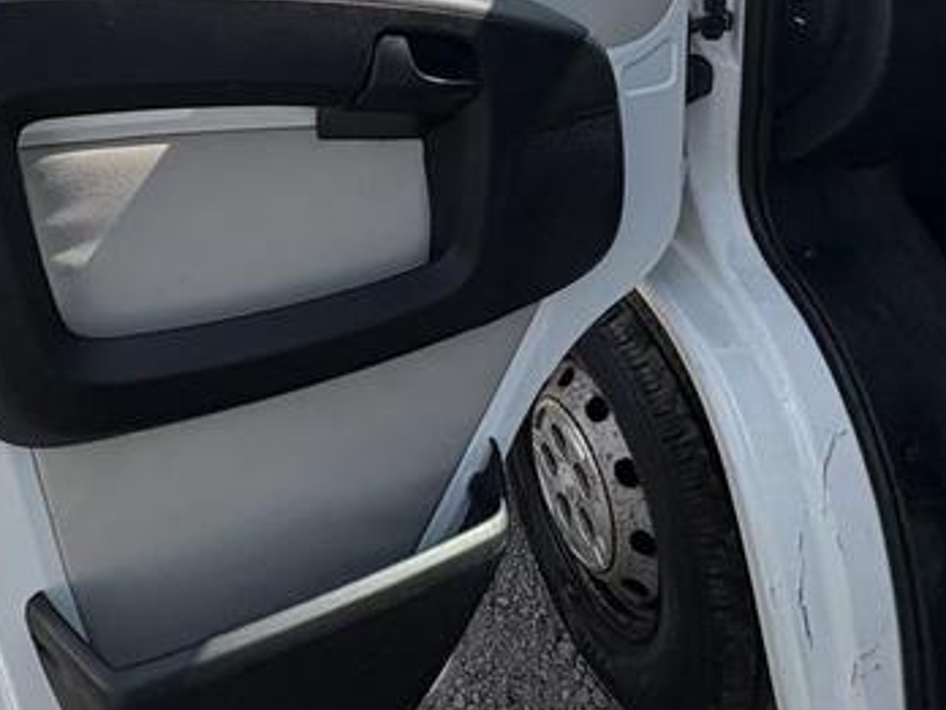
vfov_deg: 33.4
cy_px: -109
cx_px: 223
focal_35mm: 36
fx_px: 984
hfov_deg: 49.1
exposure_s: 1/980
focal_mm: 2.22
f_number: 2.2
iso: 40
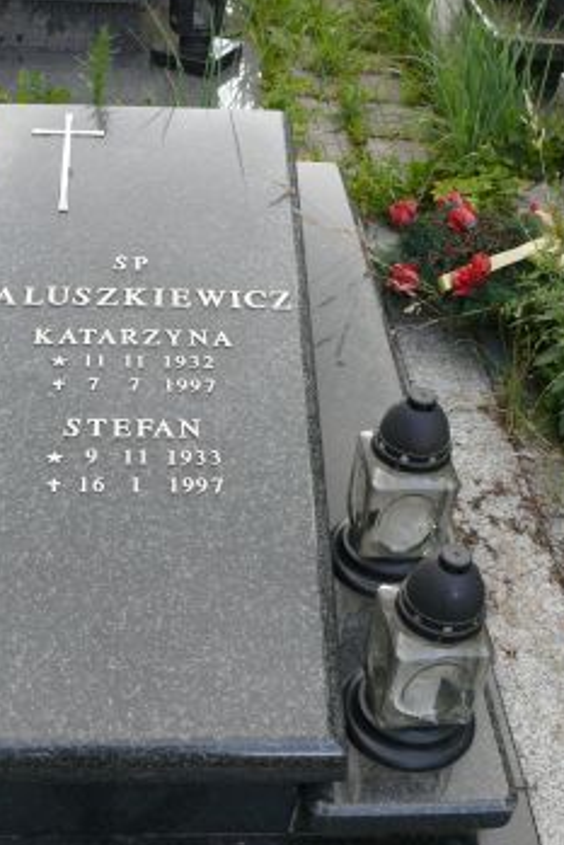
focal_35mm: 50
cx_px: 177
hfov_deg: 26.8
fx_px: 1174
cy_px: 574
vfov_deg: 39.1
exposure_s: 1/100
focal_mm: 7.4
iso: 100
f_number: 3.6
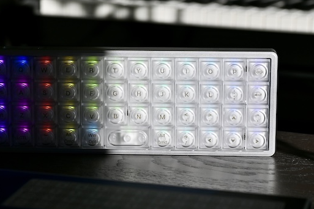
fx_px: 1020
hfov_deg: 17.5
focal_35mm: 117
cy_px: 76
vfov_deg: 11.7
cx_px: 121
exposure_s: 1/1600
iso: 100
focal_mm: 50
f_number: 5
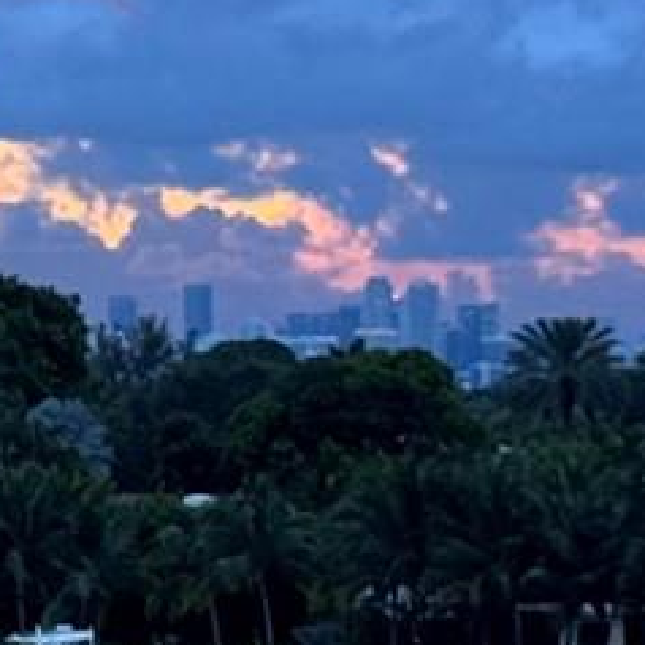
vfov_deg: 6.1
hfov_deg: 5.9
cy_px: 79
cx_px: -1027
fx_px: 6008
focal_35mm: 285
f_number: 1.78
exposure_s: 1/60
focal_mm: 6.76
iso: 125
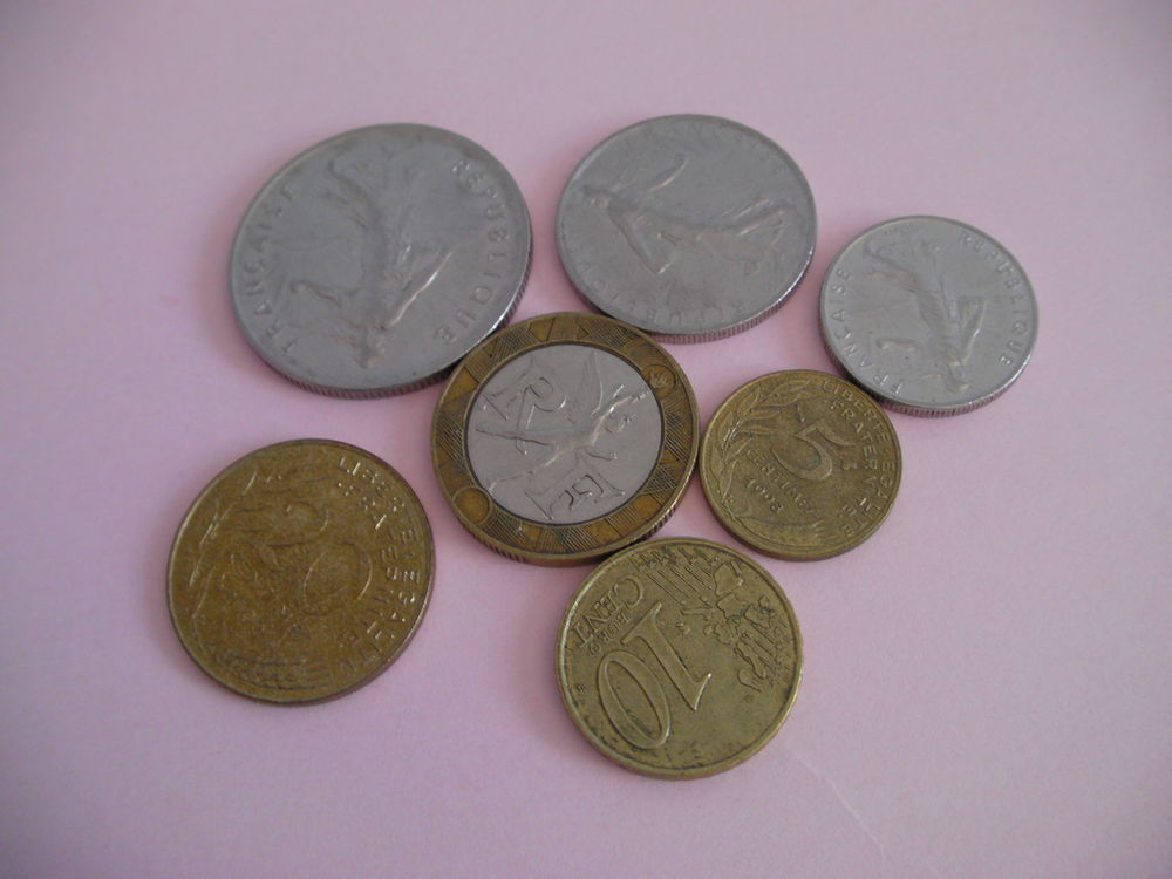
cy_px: 440
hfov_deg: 49.0
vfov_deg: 37.7
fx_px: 1287
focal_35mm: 38
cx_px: 586
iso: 79
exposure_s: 1/30
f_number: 3.5
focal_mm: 6.3
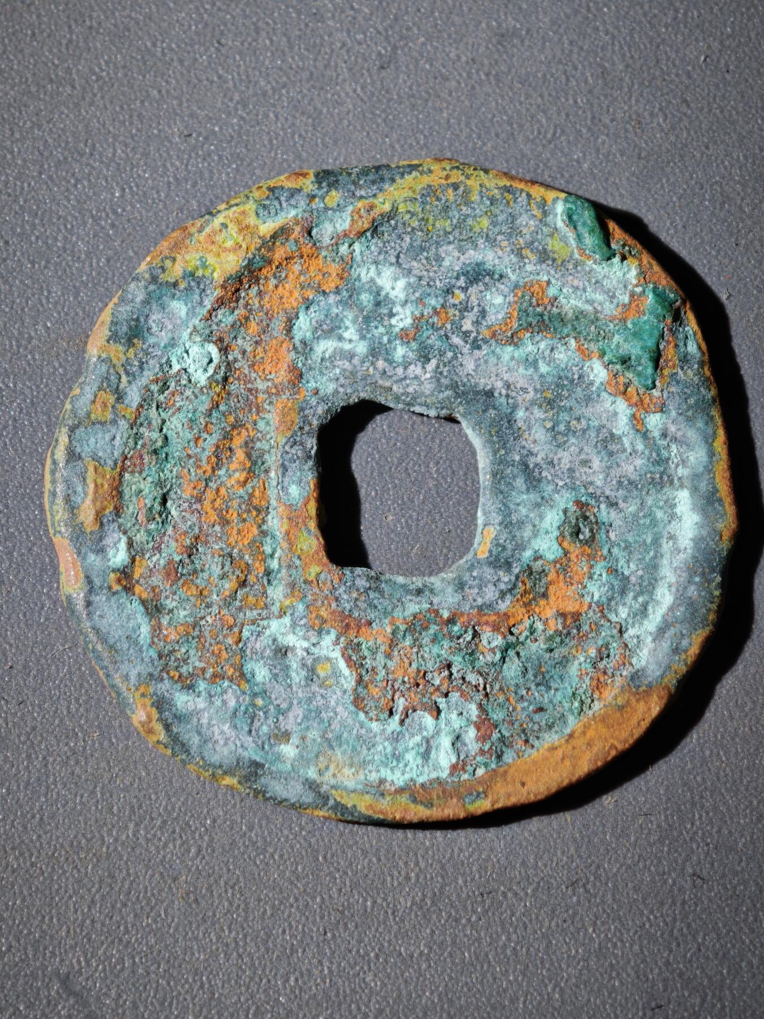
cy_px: 510
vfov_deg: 16.3
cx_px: 382
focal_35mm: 121
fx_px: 3561
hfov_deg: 12.2
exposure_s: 1/100
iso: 250
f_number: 2
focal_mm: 9
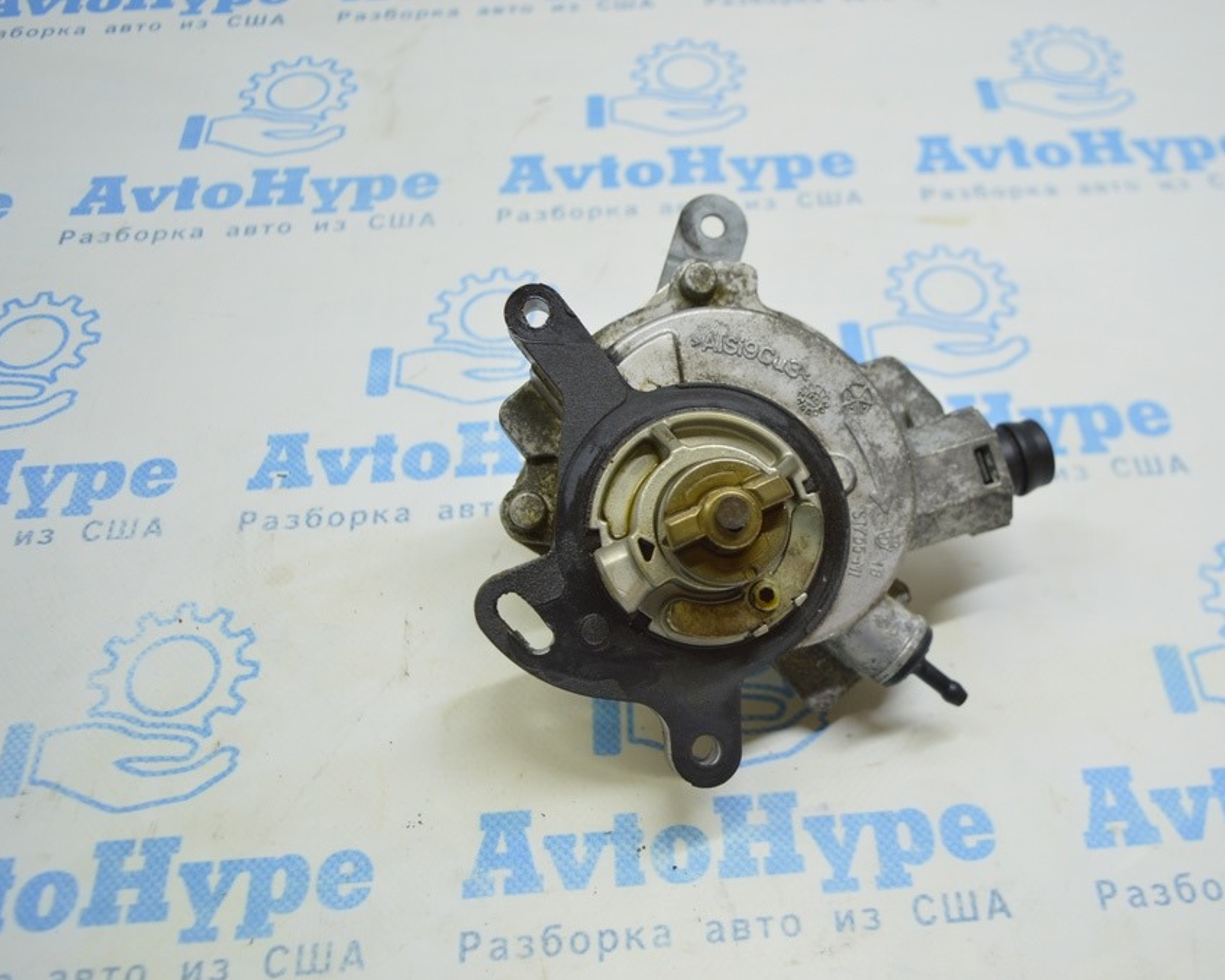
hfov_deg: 52.6
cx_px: 716
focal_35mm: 34
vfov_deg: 43.4
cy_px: 491
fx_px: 1233
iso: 400
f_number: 3.8
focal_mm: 20
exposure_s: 1/60
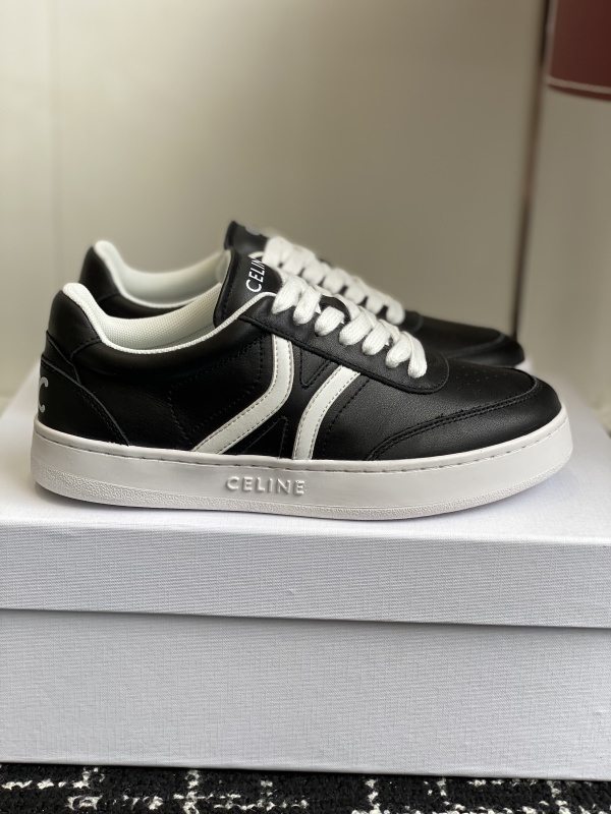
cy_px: 407
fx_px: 1224
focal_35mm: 52
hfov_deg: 28.0
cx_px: 306
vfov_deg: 36.8
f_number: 2
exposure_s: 1/189
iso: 20
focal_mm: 6
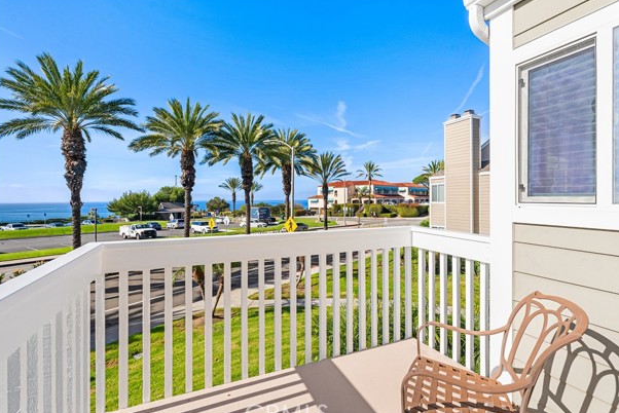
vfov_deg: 70.5
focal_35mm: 17
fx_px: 292
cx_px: 321
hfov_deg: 93.2
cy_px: 209
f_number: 8
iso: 100
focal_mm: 16
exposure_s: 1/800
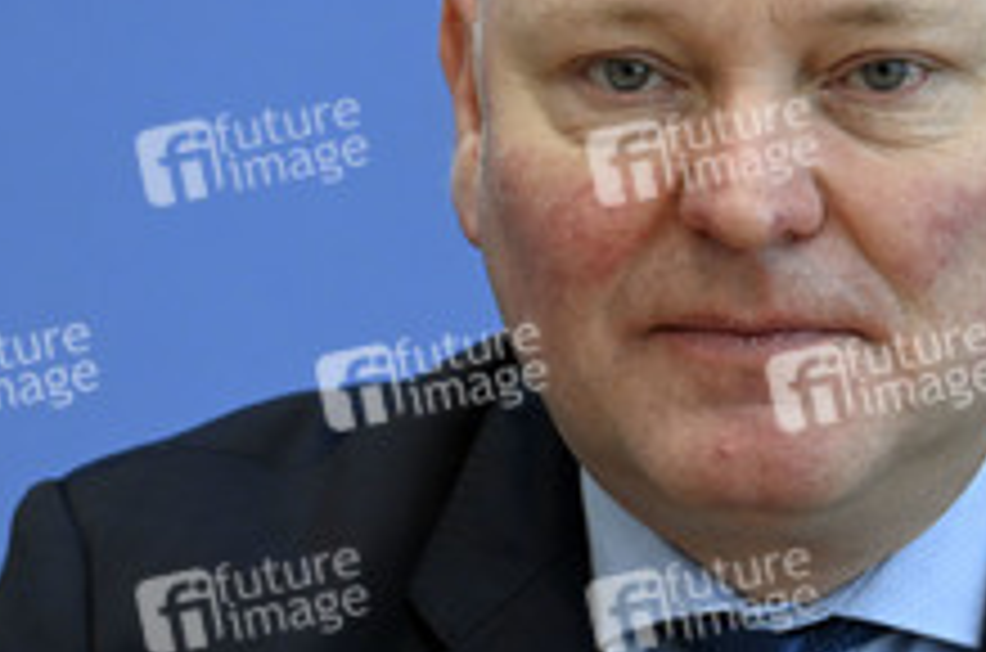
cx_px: 763
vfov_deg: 5.9
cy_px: 265
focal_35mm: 231
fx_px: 6313
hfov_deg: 8.9
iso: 4000
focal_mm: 112
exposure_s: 1/640
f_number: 5.6
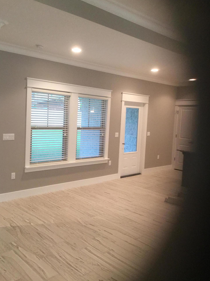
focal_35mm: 32
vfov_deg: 56.8
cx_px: 102
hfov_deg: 44.1
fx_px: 259
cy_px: 139
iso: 200
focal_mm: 3.3
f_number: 2.4
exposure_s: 1/30
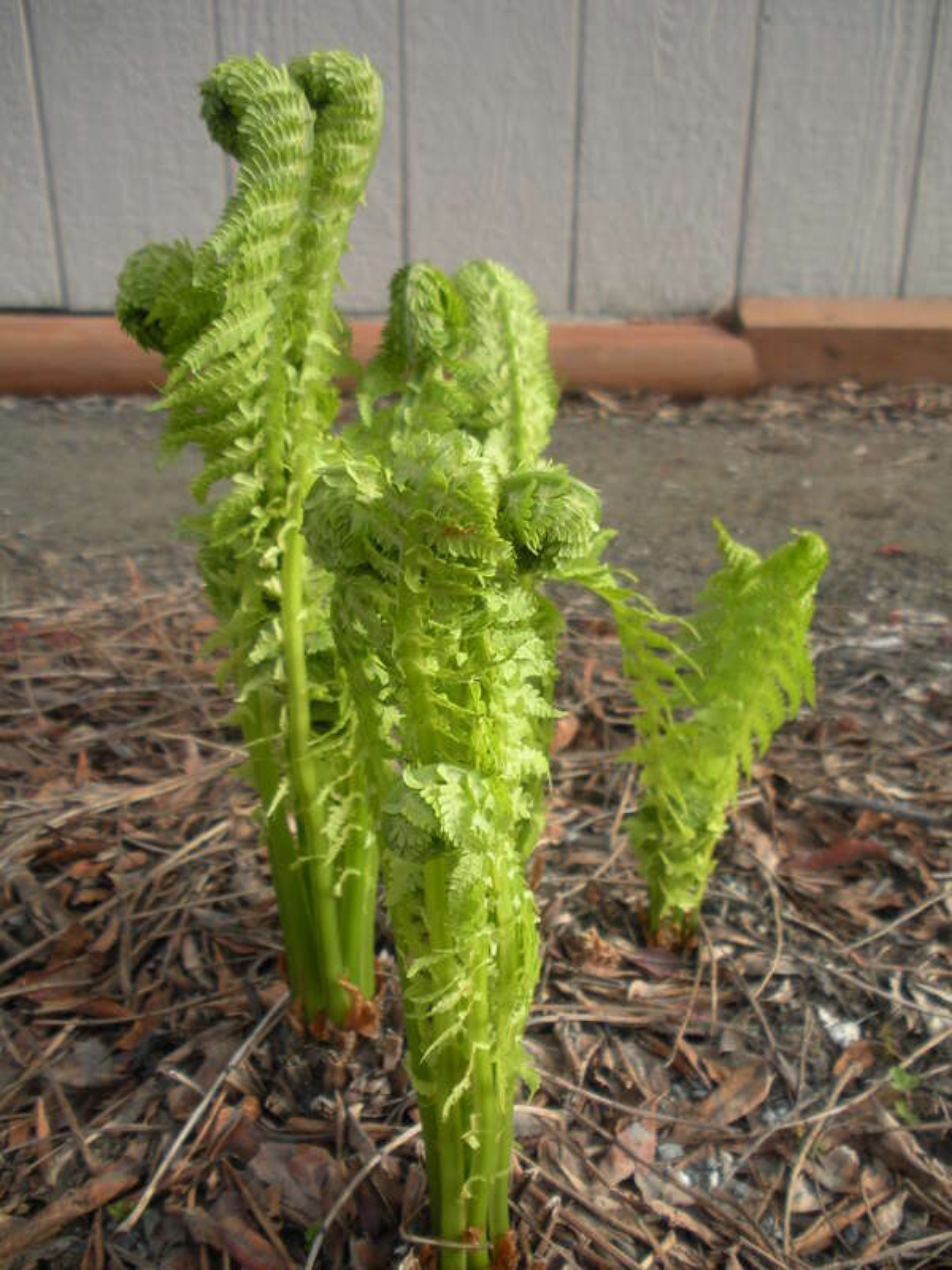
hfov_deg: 40.7
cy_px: 635
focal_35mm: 35
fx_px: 1283
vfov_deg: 52.6
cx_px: 476
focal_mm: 6.3
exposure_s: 1/118
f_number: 3.5
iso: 64
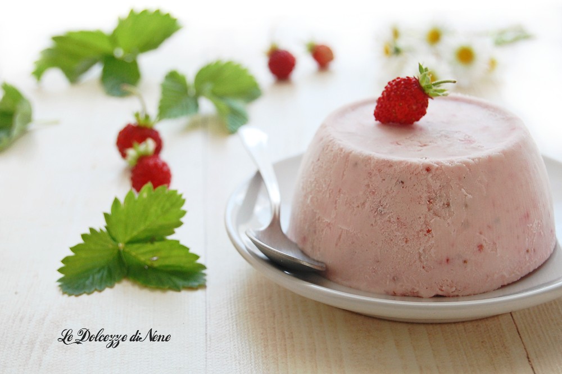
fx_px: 1287
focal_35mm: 82
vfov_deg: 16.5
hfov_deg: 24.6
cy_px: 187
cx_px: 281
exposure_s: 1/60
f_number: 8
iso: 400
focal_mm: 55
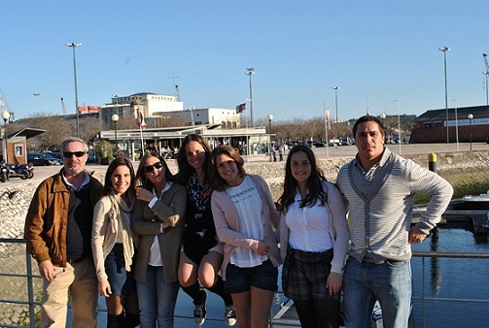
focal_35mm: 42
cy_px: 164
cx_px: 244
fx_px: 572
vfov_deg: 32.1
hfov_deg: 46.3
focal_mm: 28
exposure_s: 1/200
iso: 100
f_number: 7.1
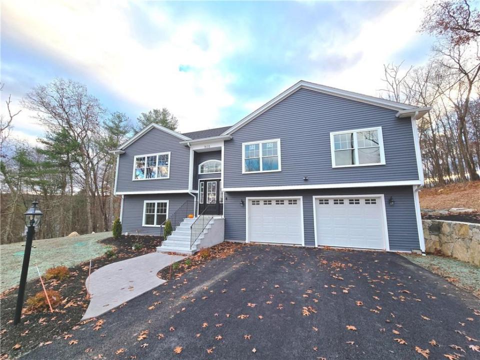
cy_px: 180
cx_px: 240
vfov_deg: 89.9
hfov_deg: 106.2
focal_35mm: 13
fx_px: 180
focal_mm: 2.2
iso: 50
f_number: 2.2
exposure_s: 1/176
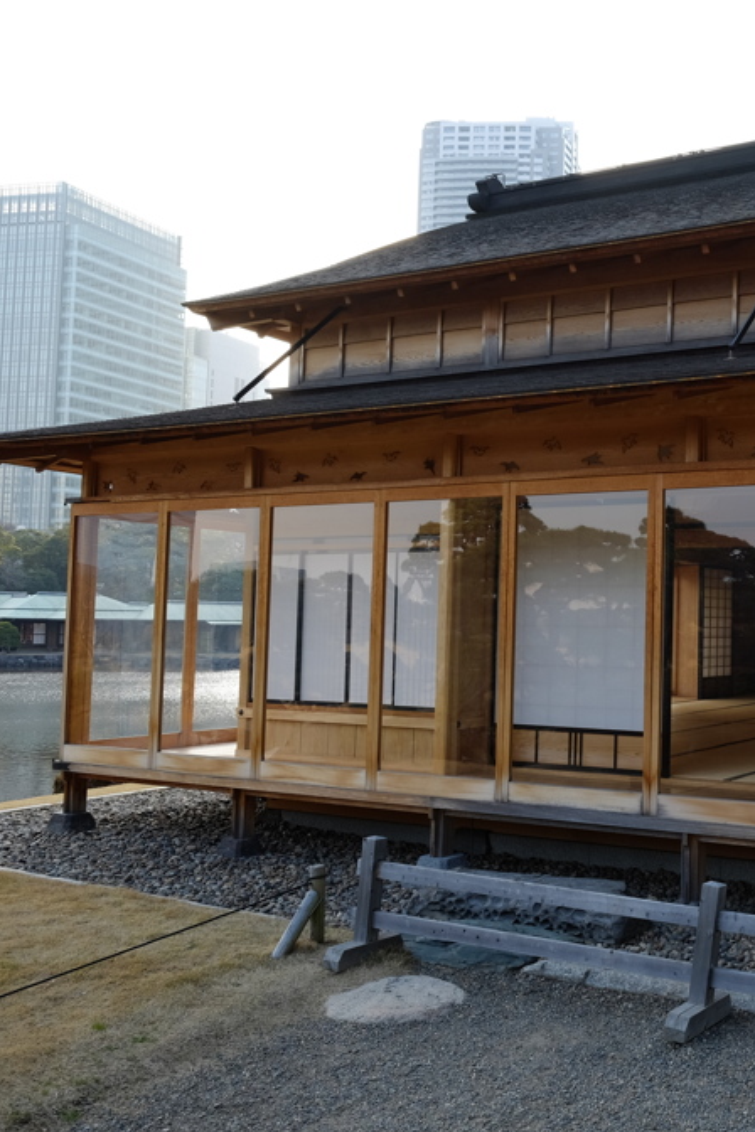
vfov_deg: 58.7
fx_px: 1007
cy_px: 559
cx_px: 799
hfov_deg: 35.9
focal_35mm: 32
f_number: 5.6
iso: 200
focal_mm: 14
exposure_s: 1/125
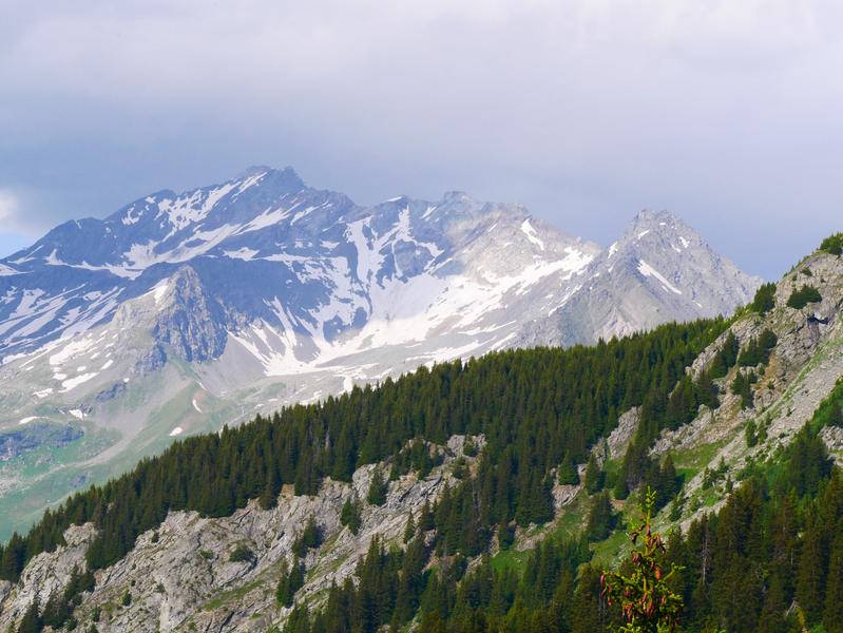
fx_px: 3167
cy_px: 316
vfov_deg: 11.4
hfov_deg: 15.2
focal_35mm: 130
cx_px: 422
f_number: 10
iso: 400
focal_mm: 65
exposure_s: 1/800
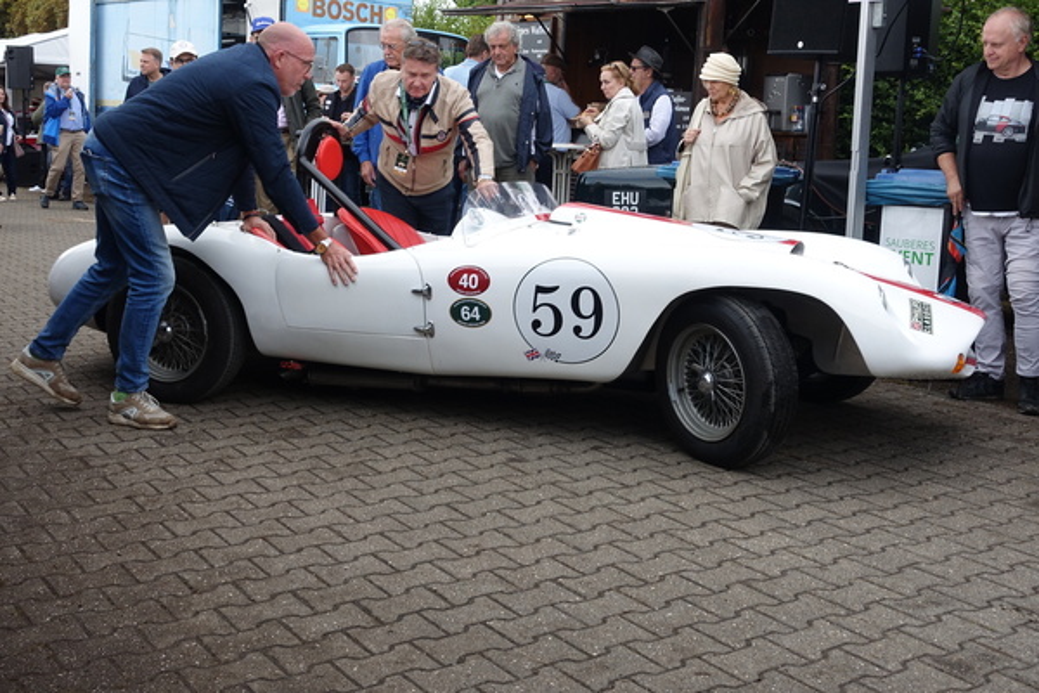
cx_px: 520
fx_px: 1270
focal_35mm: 44
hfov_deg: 44.5
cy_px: 346
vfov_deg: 30.5
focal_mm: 16.17
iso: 125
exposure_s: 1/125
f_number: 5.6
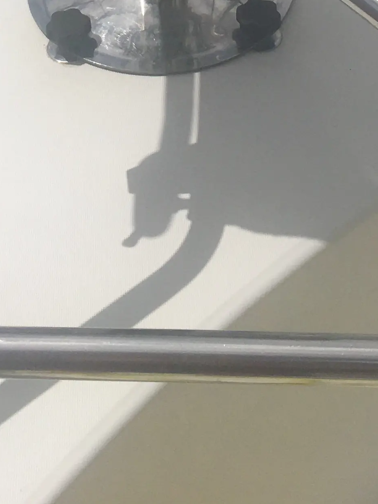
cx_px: 135
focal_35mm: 94
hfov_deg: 15.7
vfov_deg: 18.2
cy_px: -290
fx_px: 1369
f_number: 2.2
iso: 25
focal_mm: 4.15
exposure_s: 1/9615
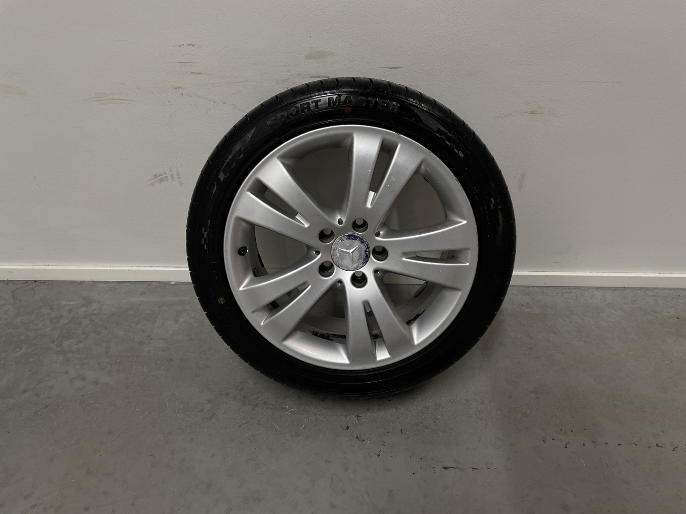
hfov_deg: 67.3
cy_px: 257
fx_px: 515
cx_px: 343
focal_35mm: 26
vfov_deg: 53.1
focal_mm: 4.2
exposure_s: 1/100
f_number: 1.6
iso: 80
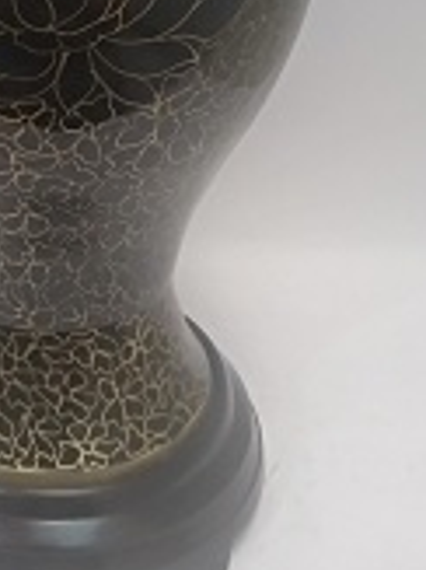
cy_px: 63
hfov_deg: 26.5
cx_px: 87
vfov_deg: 33.8
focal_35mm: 54
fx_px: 887
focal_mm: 3.81
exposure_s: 1/33
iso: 640
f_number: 2.2
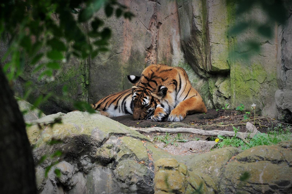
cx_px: 146
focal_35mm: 330
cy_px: 97
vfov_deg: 4.2
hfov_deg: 6.3
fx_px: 2673
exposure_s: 1/160
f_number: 9
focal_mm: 220
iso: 400
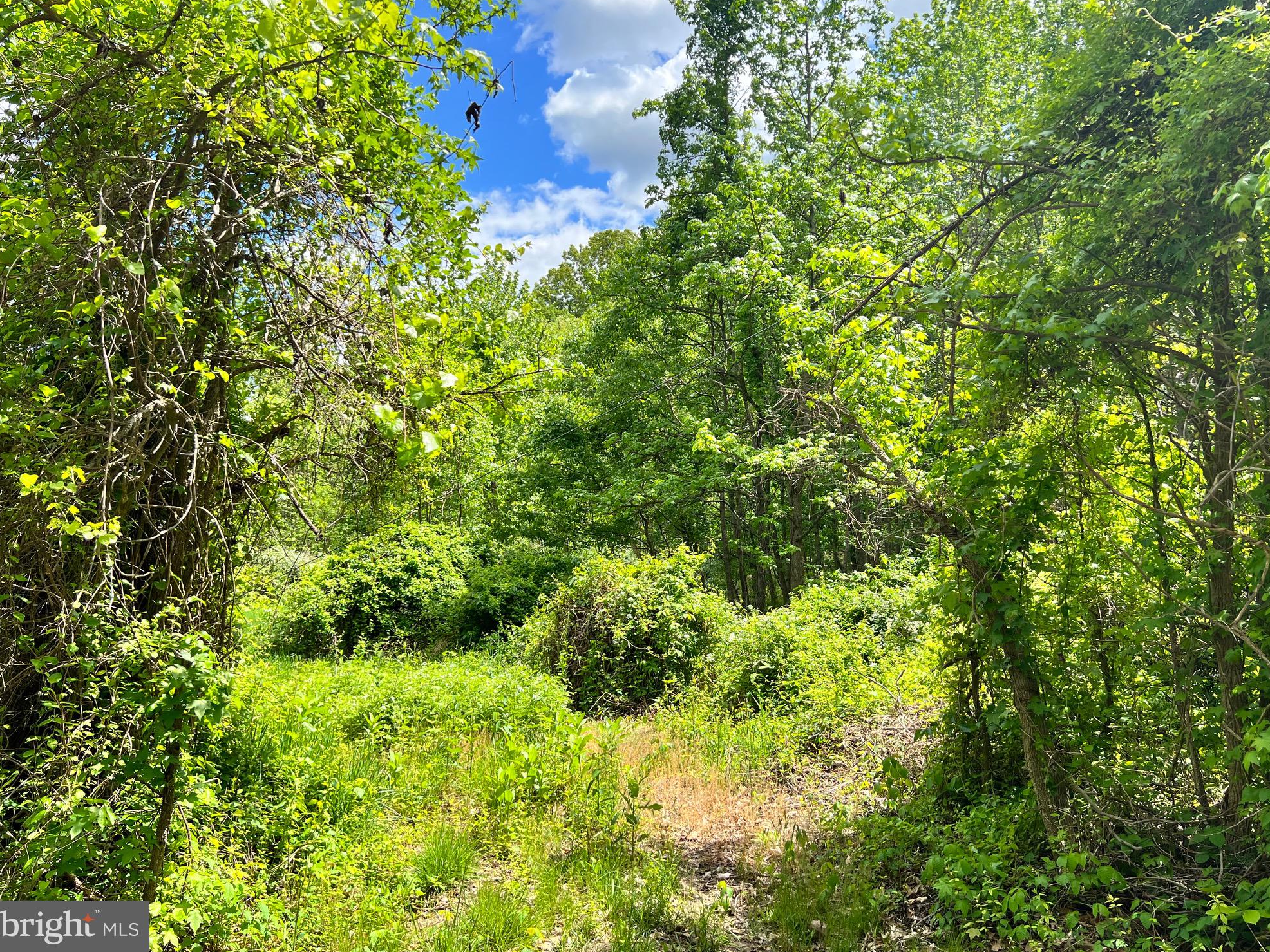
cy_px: 459
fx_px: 991
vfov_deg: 51.3
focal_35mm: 27
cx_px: 648
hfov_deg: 65.3
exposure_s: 1/1869
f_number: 1.5
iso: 50
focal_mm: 5.7
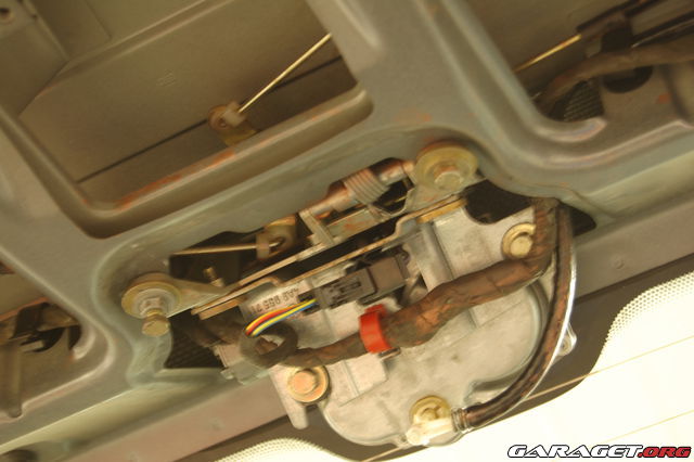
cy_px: 231
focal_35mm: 82
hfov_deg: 24.6
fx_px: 1590
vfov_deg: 16.5
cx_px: 347
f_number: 5.6
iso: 200
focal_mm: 55
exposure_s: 1.6
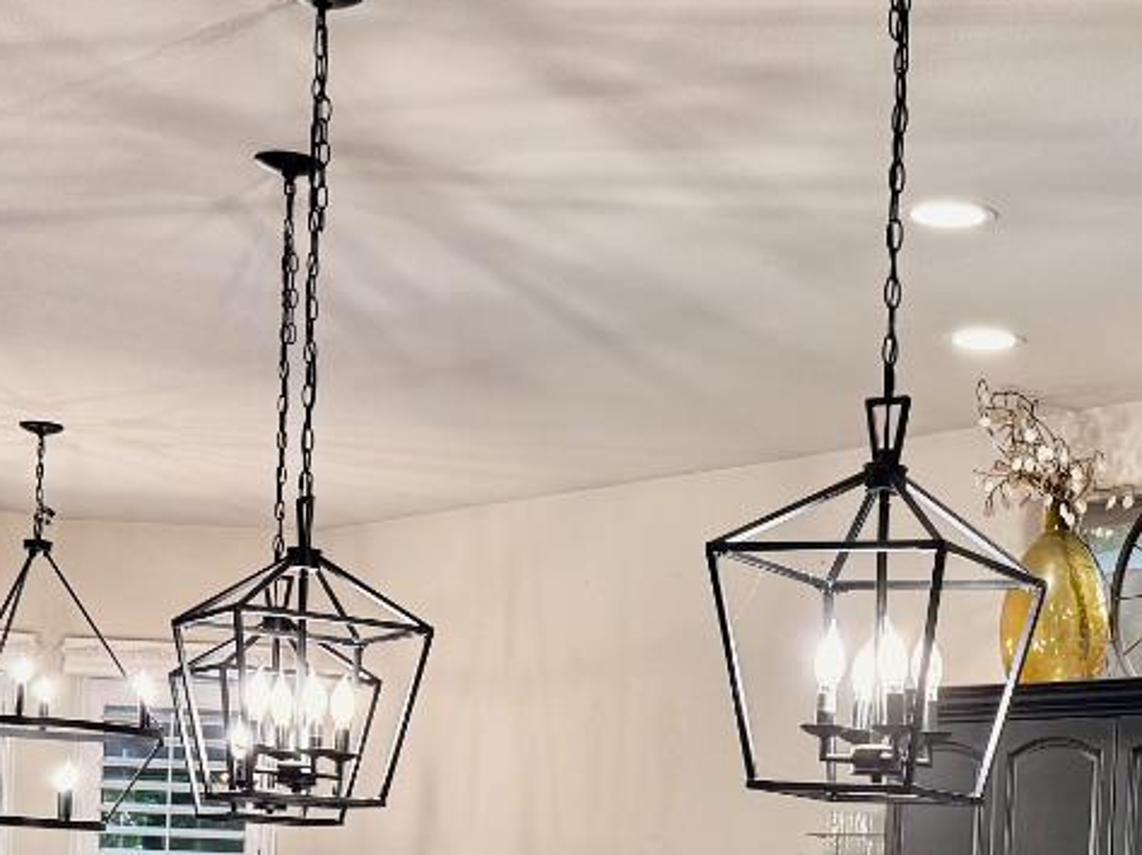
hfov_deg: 25.2
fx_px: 2506
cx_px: 947
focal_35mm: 76
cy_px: 933
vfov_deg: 18.6
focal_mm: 6.76
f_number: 1.78
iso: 160
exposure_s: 1/60
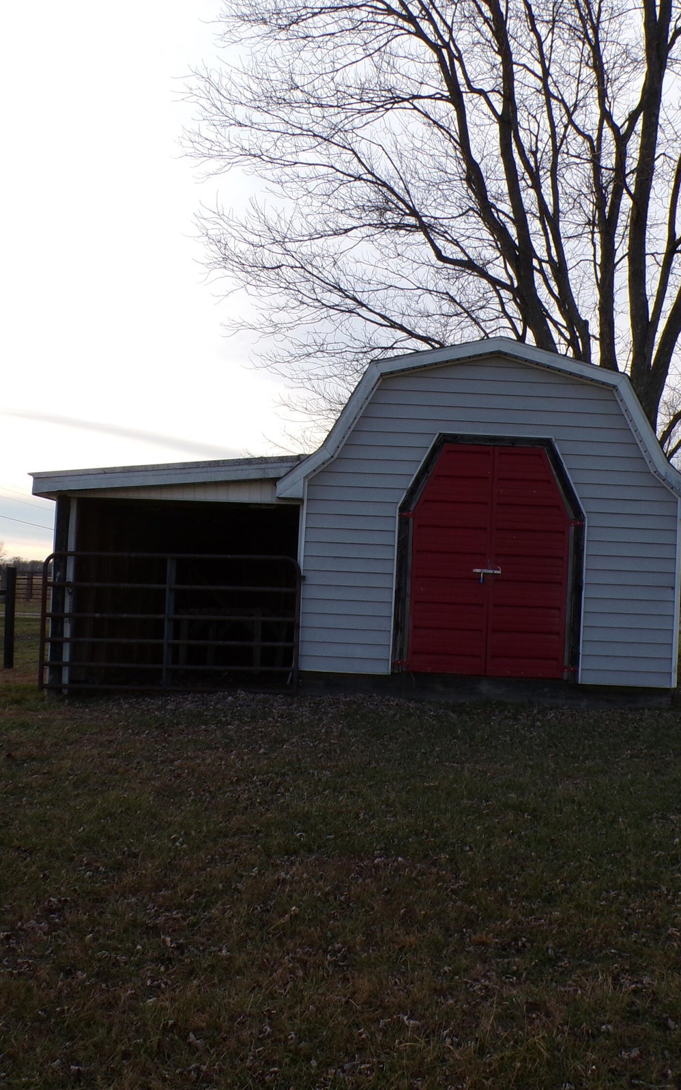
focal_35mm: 34
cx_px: 390
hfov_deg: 37.2
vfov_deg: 56.7
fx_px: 1009
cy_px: 545
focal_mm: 4.3
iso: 100
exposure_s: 1/240
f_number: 4.4
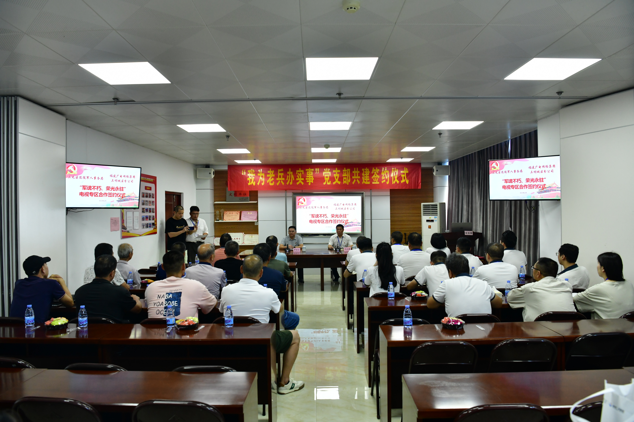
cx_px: 317
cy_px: 211
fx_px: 423
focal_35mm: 24
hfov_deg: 73.7
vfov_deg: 53.1
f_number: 5
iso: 1600
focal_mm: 24
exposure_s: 1/80
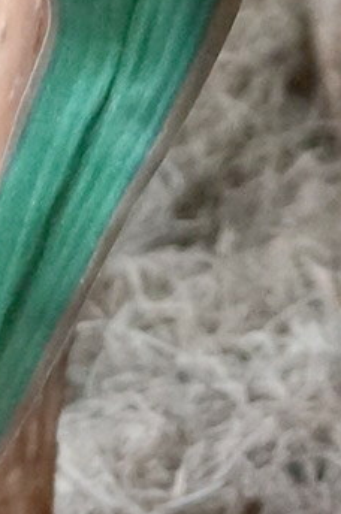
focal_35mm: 235
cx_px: 456
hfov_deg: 5.8
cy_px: 374
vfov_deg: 8.8
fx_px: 3352
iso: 1250
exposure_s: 1/60
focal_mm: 22
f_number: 4
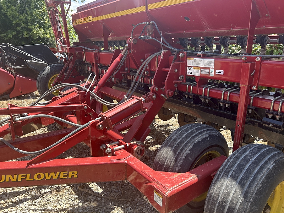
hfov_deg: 67.3
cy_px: 106
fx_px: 213
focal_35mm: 26
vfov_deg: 53.1
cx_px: 142
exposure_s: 1/723
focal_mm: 5.7
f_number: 1.5
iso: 50
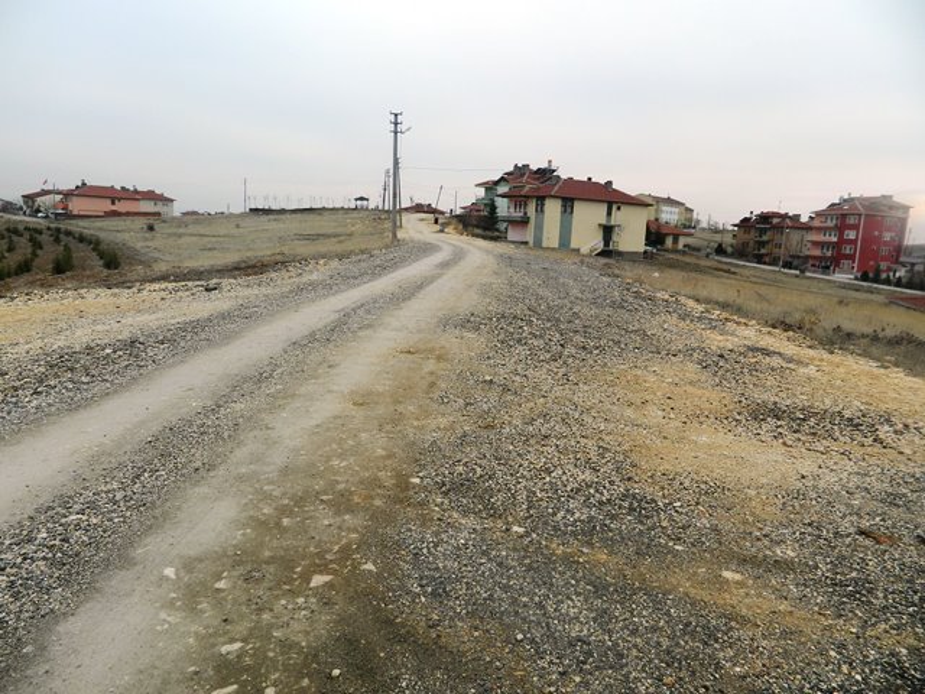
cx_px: 462
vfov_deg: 54.9
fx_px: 668
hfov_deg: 69.4
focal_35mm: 25
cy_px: 347
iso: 80
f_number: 3.1
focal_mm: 4.5
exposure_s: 1/250
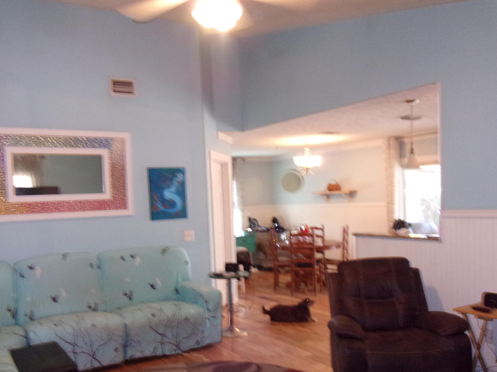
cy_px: 218
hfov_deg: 55.3
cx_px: 237
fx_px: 474
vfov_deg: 42.8
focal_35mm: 33
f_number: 3.9
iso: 443
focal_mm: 5.1
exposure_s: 1/17
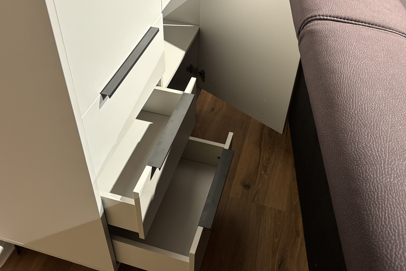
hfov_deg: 54.4
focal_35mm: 35
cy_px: 117
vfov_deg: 37.8
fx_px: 395
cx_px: 195
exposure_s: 1/60
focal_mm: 5.96
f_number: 1.6
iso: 200
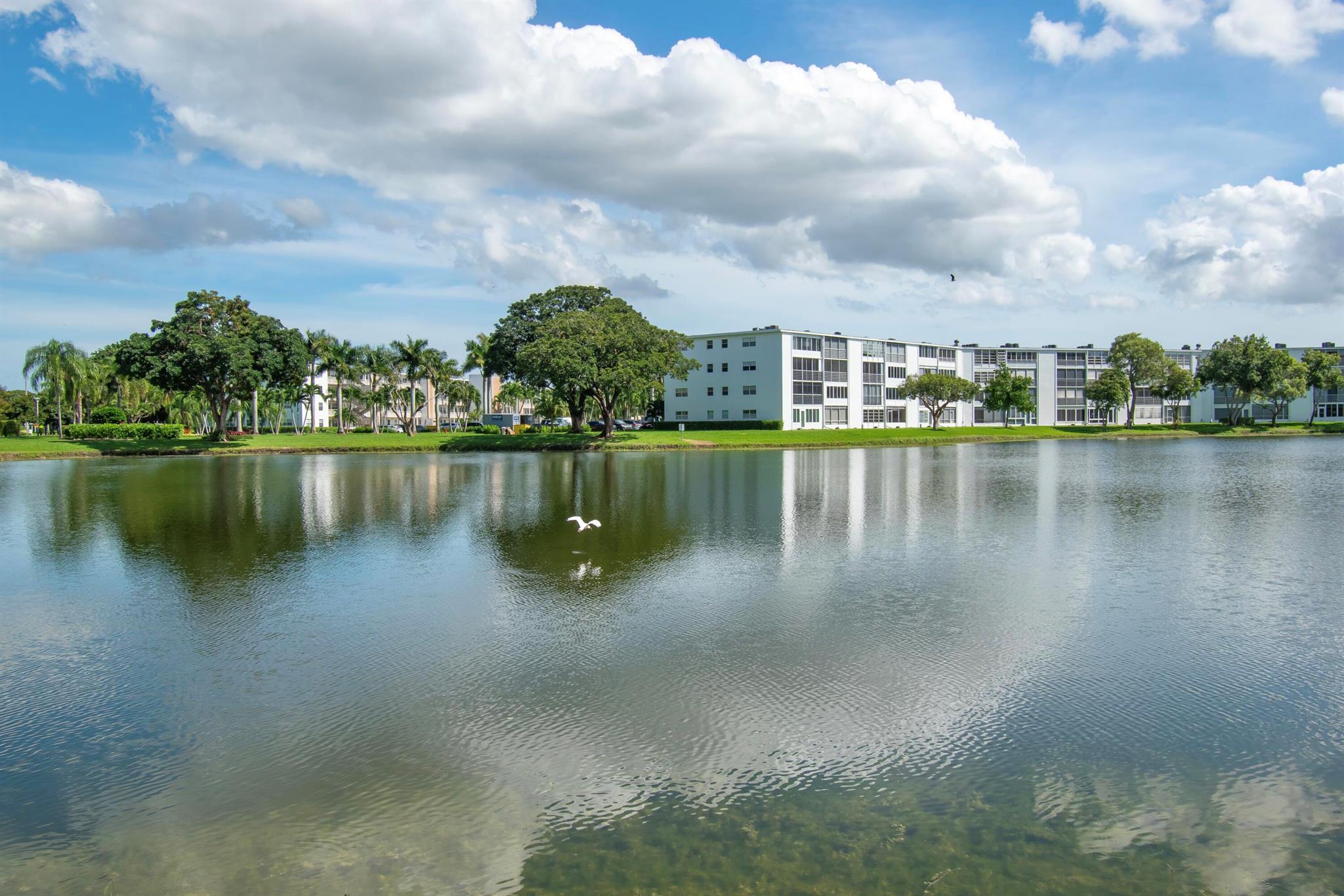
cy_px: 448
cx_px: 672
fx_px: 1120
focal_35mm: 30
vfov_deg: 43.6
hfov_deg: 61.9
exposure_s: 1/400
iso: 200
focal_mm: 20
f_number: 10
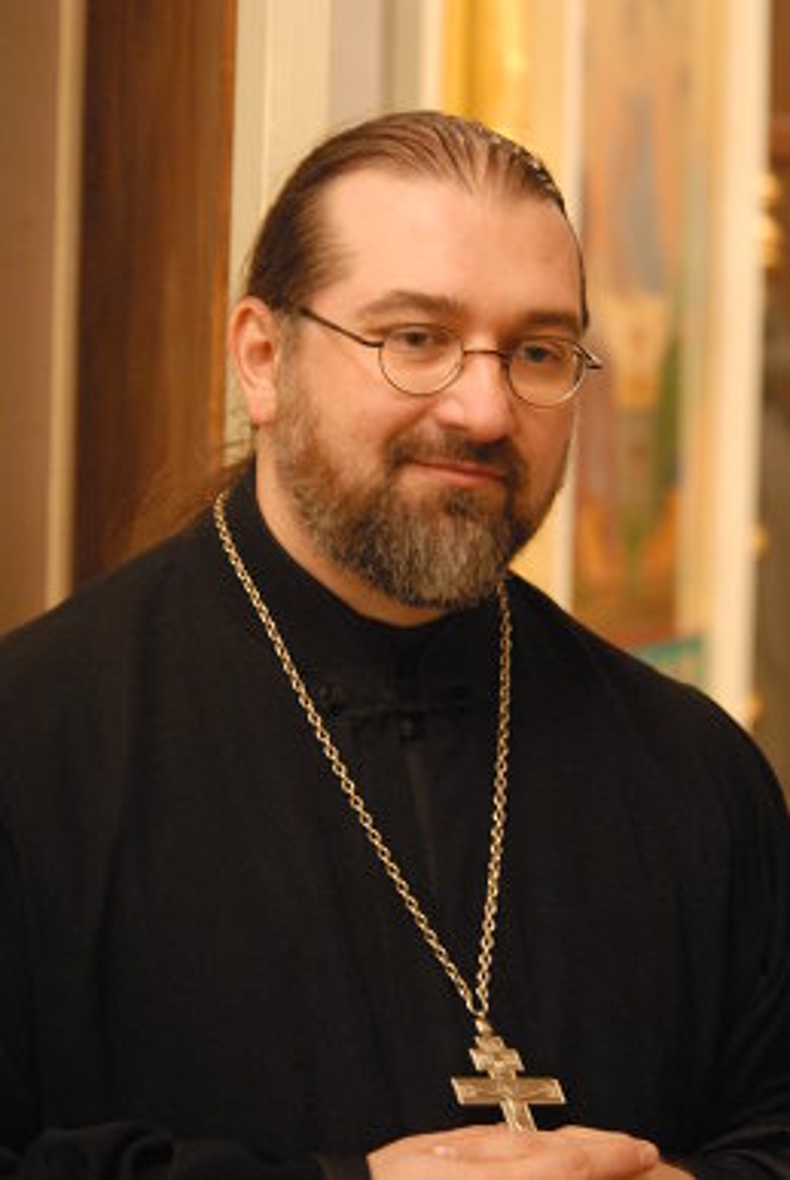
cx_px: 395
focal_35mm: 120
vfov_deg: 17.0
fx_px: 3939
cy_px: 590
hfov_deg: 11.5
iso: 1600
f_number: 4.5
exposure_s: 1/15
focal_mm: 80
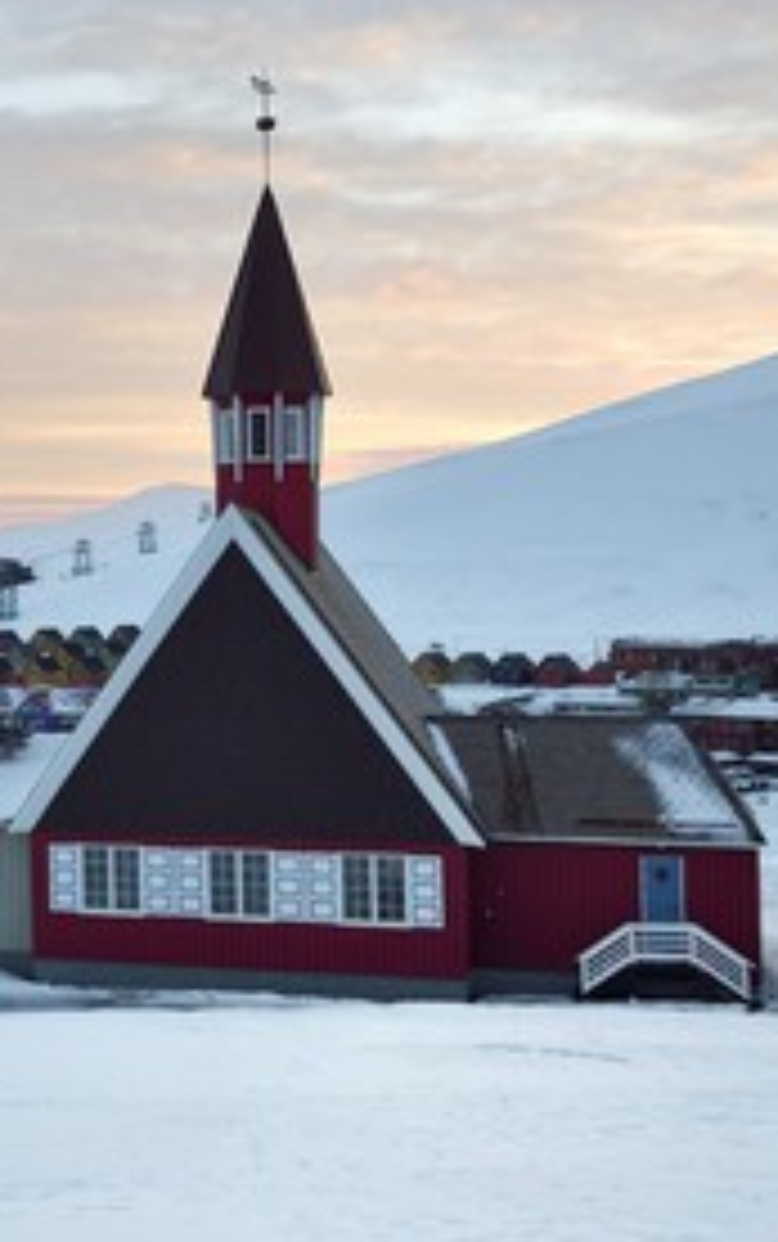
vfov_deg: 32.9
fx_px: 2099
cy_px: 626
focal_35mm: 62
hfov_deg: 20.0
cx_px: -94
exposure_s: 1/100
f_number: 7.1
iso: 200
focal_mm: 40
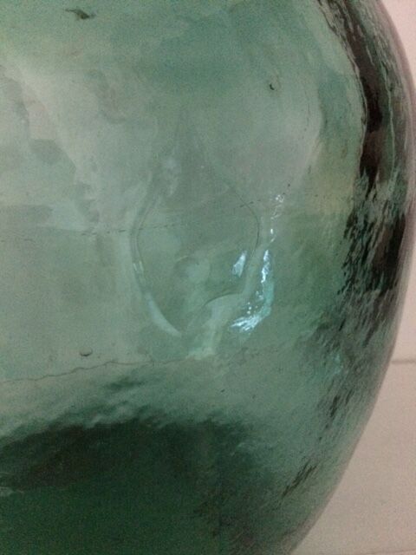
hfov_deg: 48.2
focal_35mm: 29
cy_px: 278
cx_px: 208
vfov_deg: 61.7
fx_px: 465
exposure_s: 1/17
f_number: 2.2
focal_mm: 4.15
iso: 640
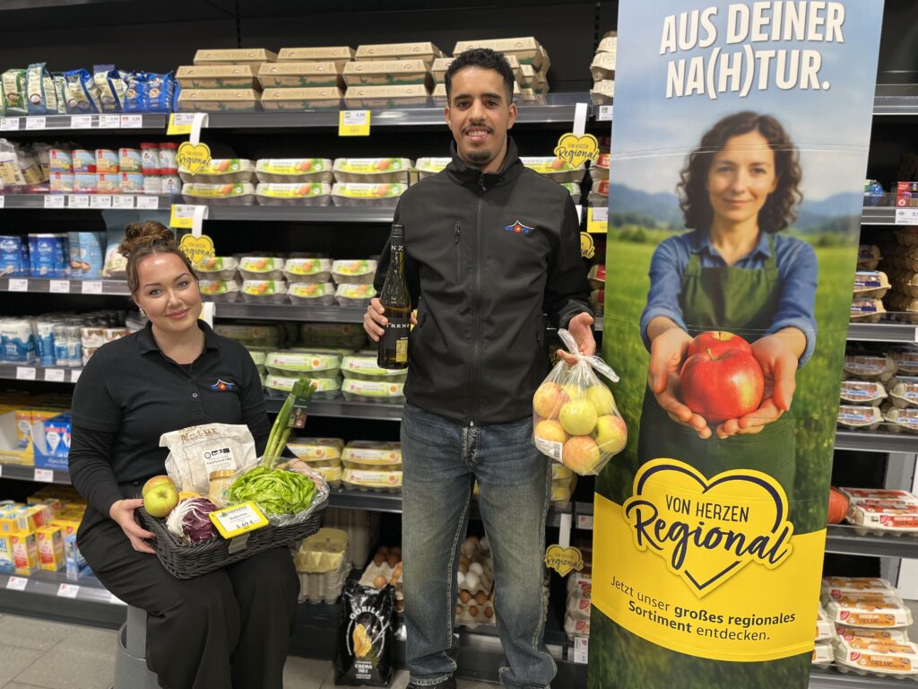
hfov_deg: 67.3
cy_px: 344
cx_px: 459
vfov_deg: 53.1
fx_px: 690
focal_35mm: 26
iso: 80
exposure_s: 1/50
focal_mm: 5.1
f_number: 1.6
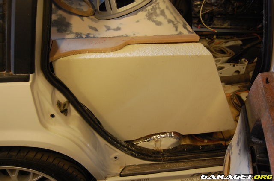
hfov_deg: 53.2
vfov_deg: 36.7
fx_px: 273
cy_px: 90
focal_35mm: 36
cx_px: 137
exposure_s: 1/15
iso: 800
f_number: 4
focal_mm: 24
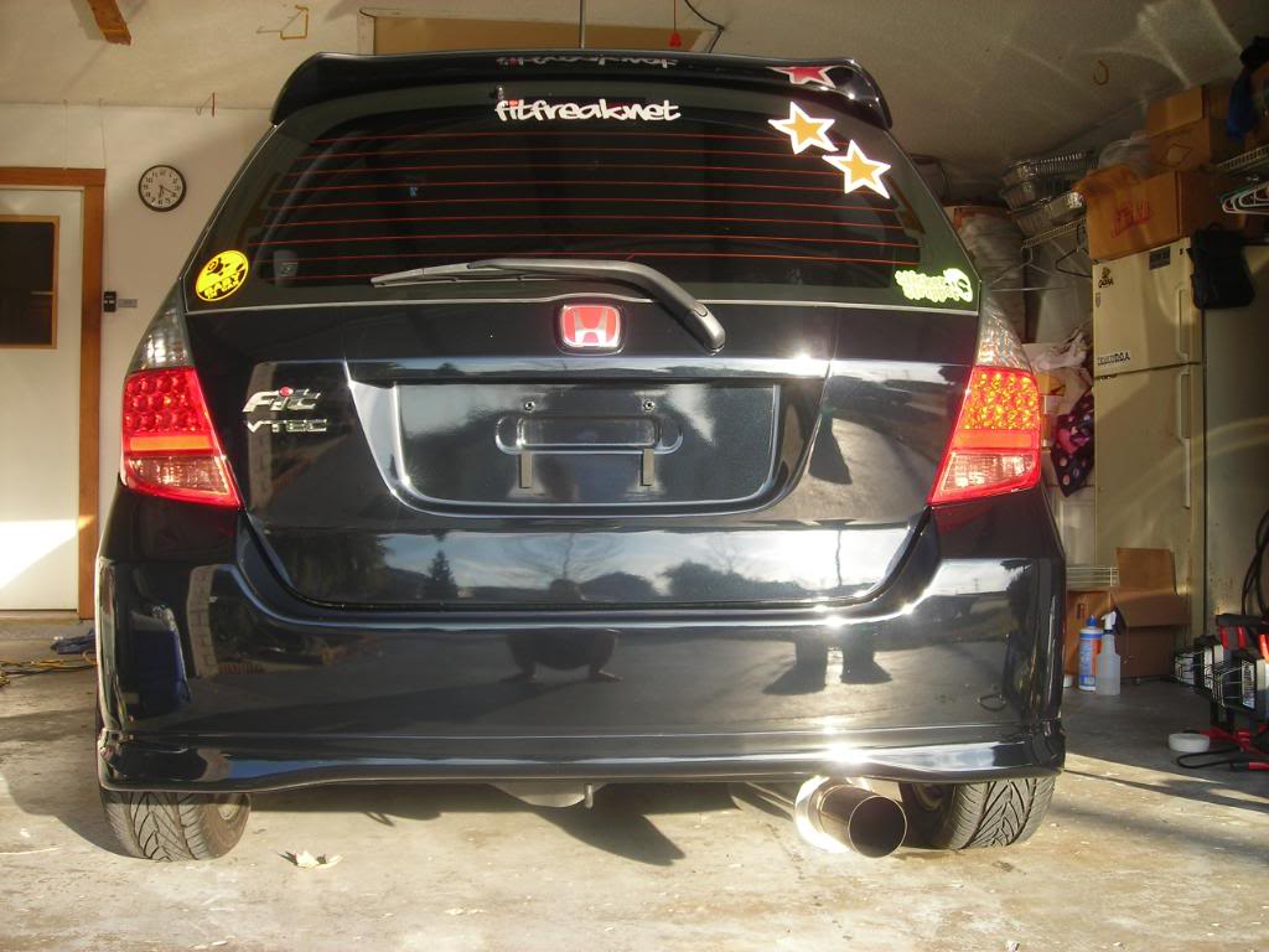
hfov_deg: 49.0
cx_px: 634
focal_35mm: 38
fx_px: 1393
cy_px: 476
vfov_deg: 37.7
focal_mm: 6.3
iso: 50
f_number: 3.2
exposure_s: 1/85.7
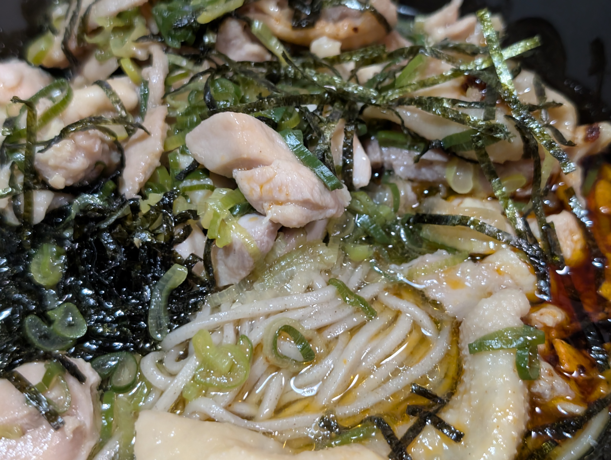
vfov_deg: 29.7
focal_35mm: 49
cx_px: 306
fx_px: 866
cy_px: 230
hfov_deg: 38.9
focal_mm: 6.9
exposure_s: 1/67.7
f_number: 1.68
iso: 959
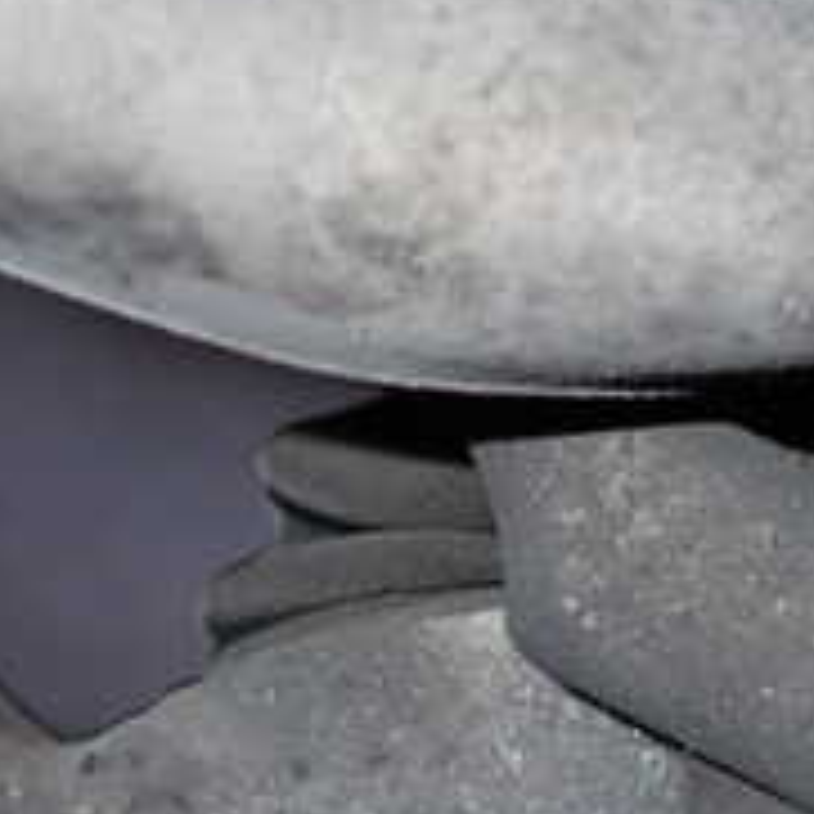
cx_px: 976
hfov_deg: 18.7
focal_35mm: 88
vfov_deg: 19.5
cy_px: 657
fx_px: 2341
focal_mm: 5.4
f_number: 6.3
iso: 200
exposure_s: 1/30
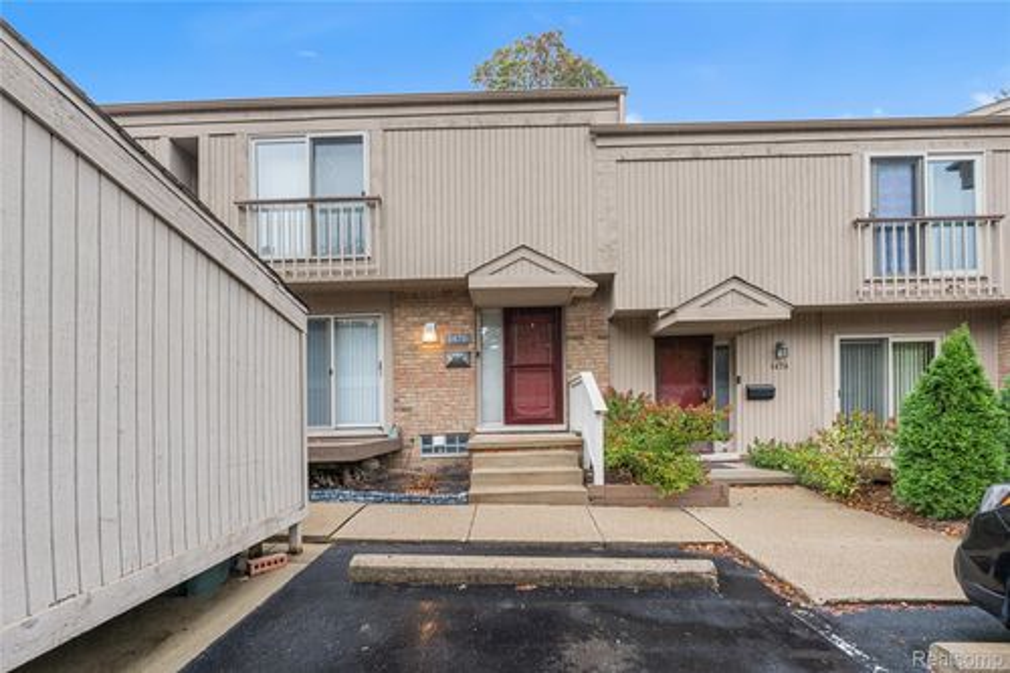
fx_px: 463
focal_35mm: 16
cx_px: 505
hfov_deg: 95.0
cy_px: 336
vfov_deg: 72.0
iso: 200
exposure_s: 1/50
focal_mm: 16.5
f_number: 7.1
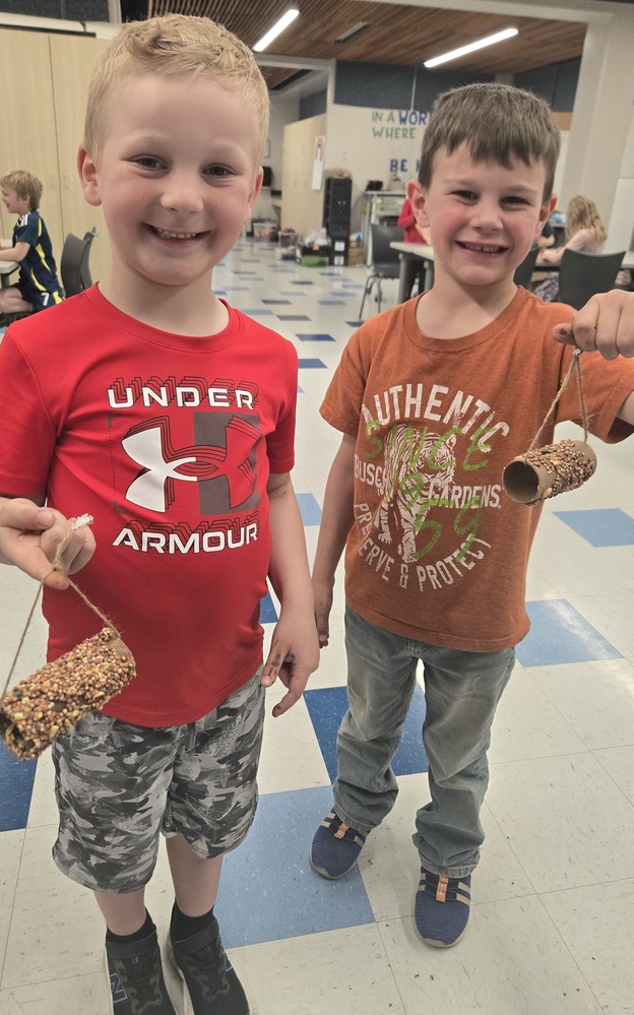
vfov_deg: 72.6
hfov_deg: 49.2
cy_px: 510
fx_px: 691
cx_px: 304
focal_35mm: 25
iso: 200
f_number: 1.8
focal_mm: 5.4
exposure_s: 1/180
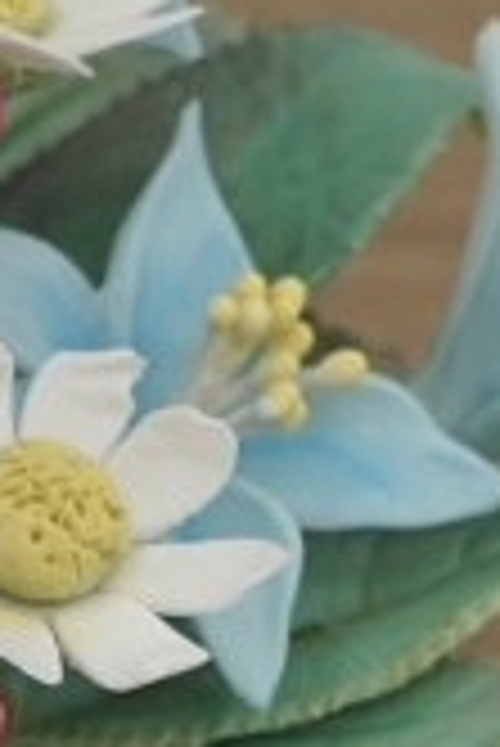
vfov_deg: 3.5
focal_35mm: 586
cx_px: -622
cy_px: 1238
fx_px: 12182
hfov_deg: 2.3
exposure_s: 1/50
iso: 1250
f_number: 8
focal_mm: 81
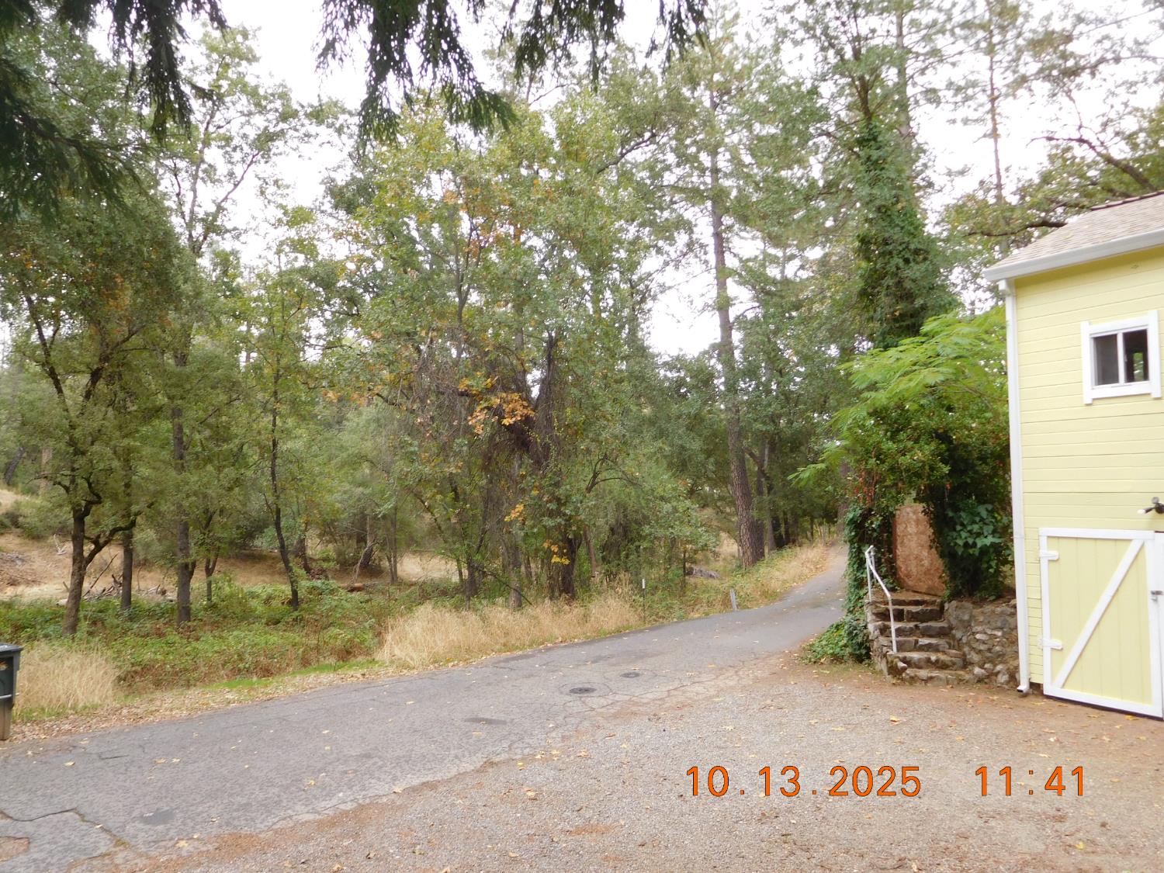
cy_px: 436
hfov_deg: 69.4
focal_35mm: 25
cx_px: 582
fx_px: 841
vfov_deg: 54.9
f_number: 3.4
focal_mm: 4.5
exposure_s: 1/80
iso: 125
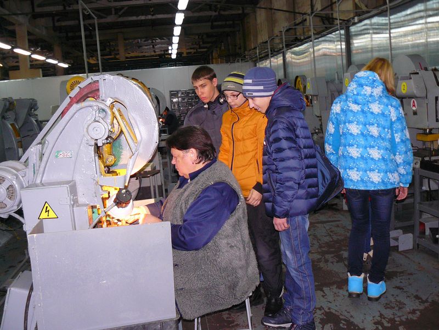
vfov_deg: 39.7
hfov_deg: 51.4
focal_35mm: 36
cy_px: 165
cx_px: 220
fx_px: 457
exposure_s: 1/30
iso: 250
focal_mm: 6
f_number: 2.8
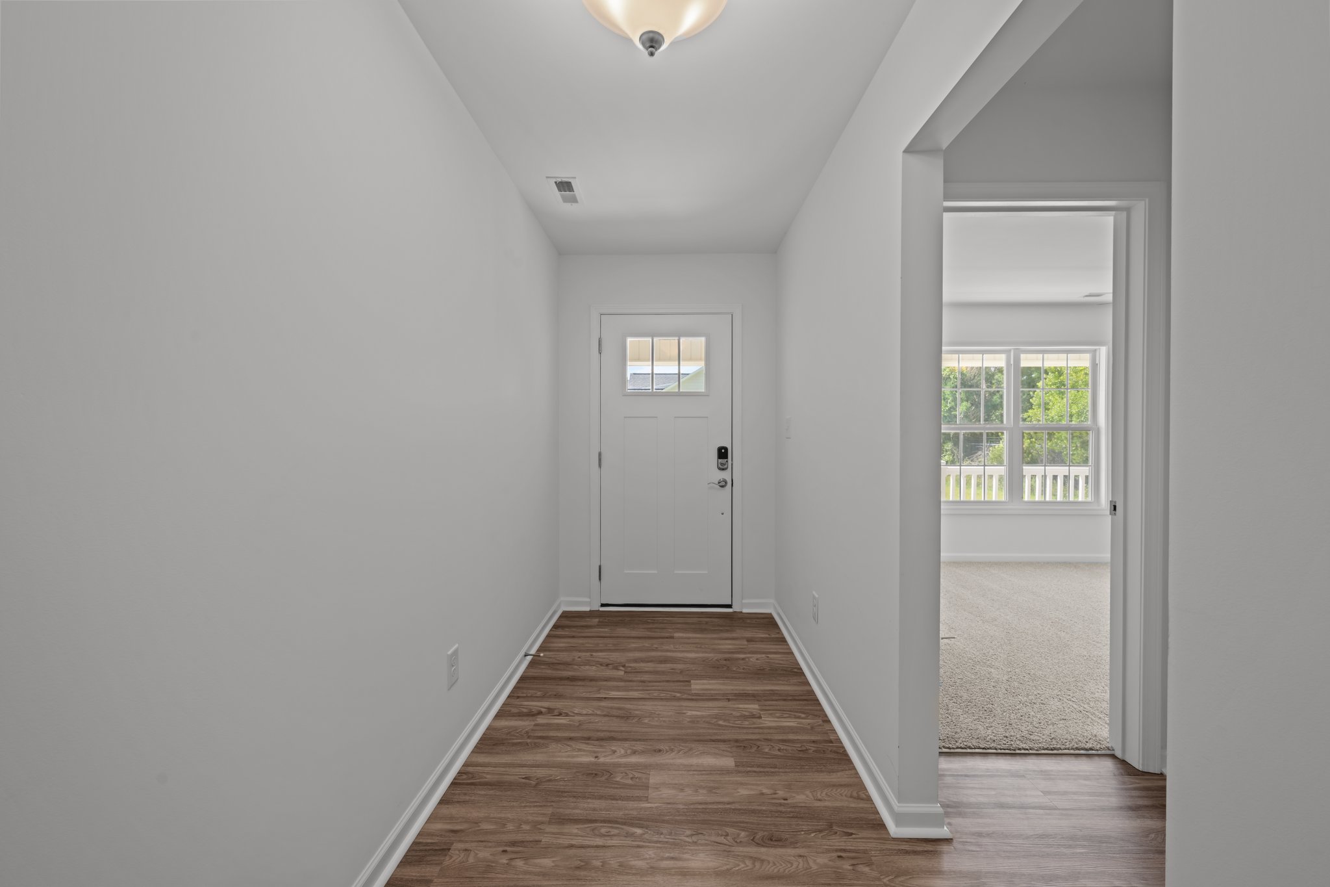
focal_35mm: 14
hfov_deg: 104.3
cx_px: 665
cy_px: 444
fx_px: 517
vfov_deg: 81.2
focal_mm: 14
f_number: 9
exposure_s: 1/2
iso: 100
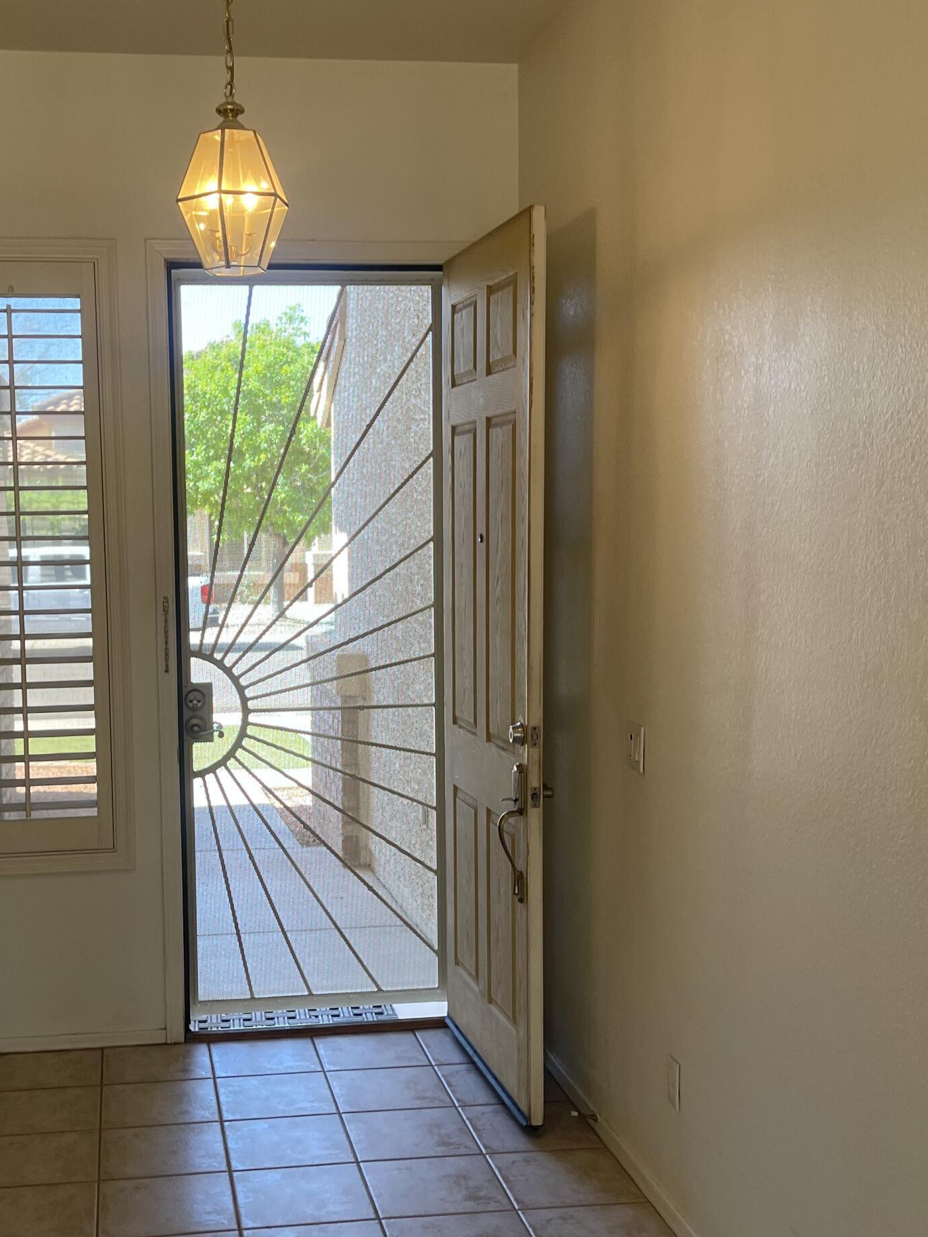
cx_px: 315
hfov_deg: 34.8
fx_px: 1465
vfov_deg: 45.7
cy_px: 689
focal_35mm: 41
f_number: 1.6
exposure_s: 1/60
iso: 80
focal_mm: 5.1
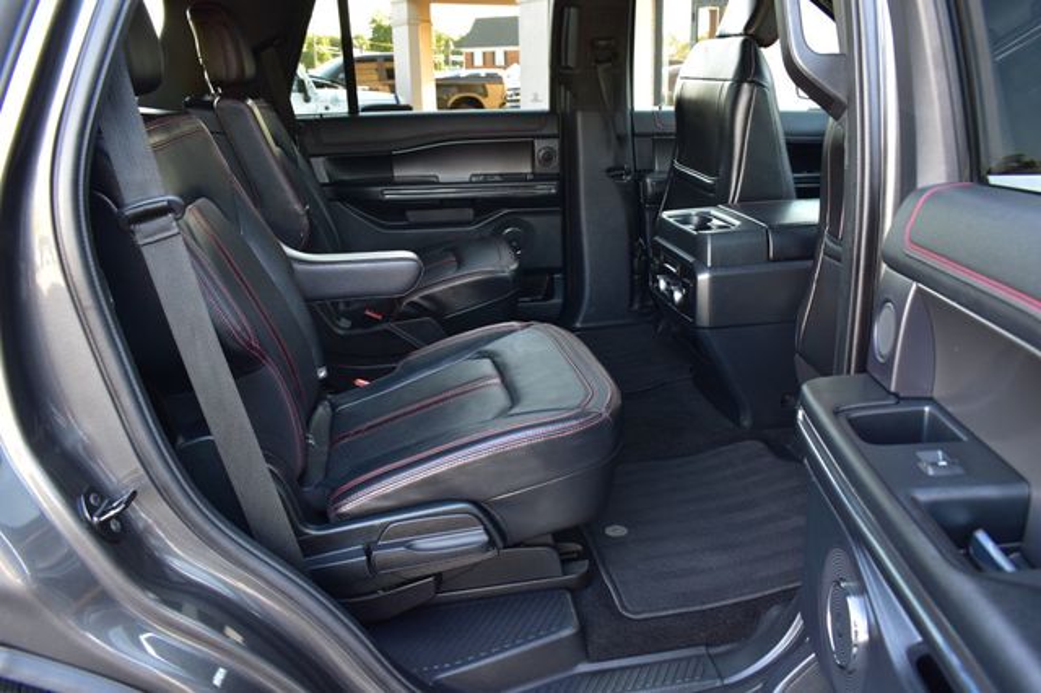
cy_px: 346
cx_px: 520
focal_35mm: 27
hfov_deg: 67.4
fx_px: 780
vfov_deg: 47.9
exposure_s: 1/15
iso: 400
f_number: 6.3
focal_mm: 18
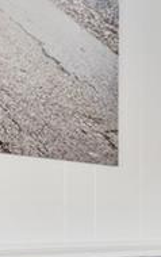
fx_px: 617
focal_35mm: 88
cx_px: 626
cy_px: 234
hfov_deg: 8.4
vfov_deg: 22.9
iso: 250
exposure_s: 1
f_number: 7.1
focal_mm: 16
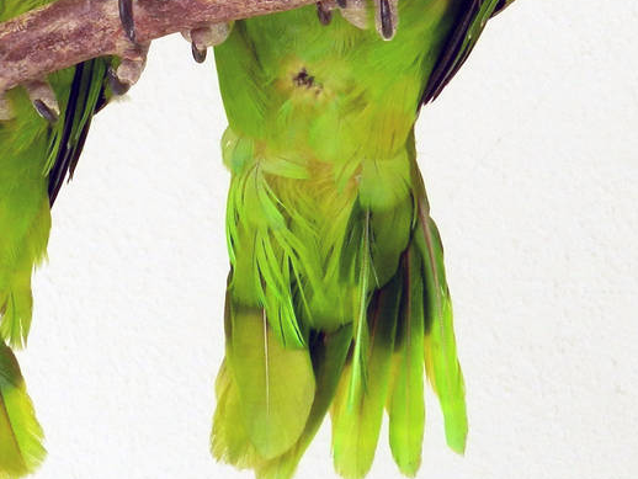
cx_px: 128
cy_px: 21
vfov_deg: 4.2
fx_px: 6546
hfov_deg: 5.6
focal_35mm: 355
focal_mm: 20.5
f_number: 4.8
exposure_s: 1/200
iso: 160
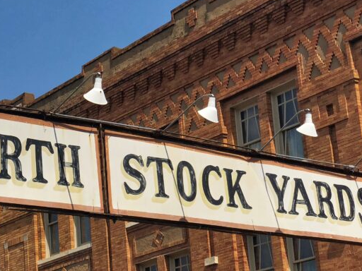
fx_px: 1088
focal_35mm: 104
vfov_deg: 14.2
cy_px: 204
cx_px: 37
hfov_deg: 18.6
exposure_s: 1/1845
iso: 16
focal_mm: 6
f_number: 2.4
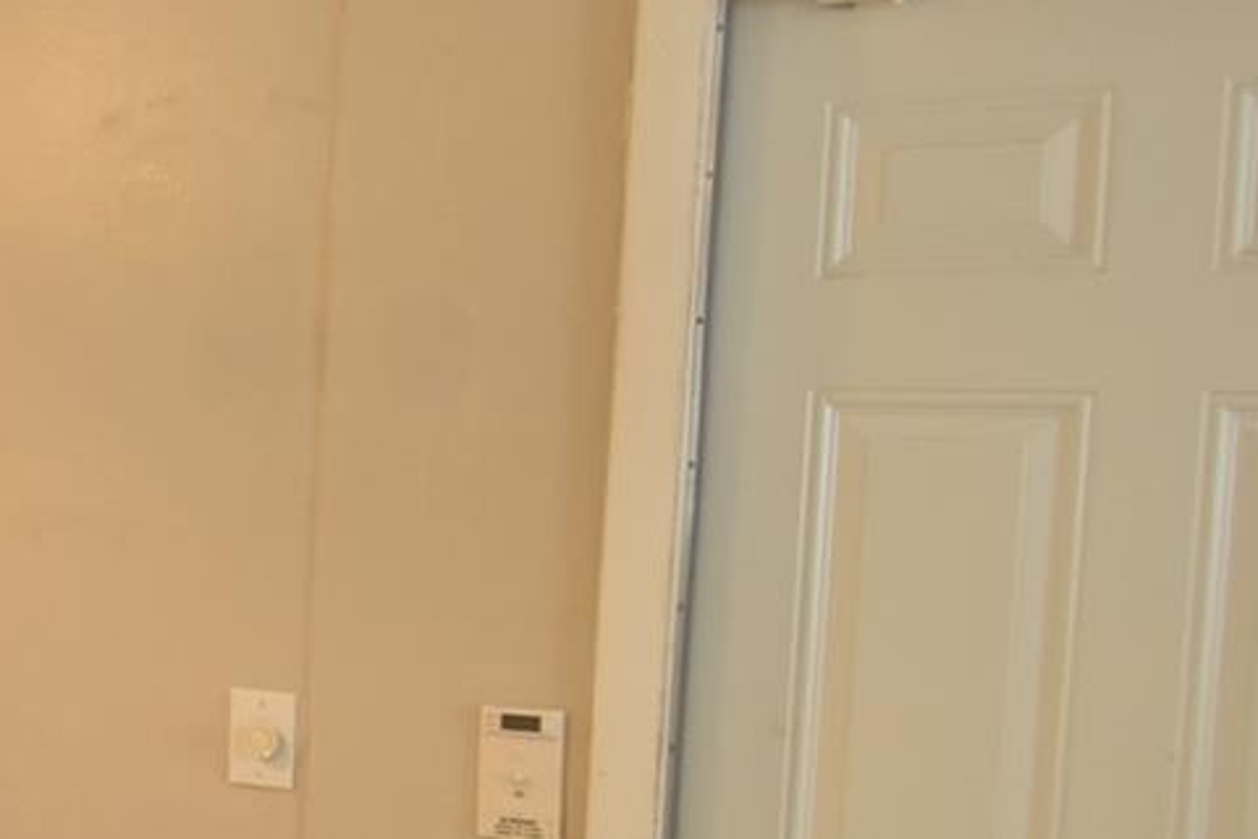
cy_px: 509
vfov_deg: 26.9
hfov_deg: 28.3
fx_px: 1747
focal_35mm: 50
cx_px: -566
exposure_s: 1/45
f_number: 3.5
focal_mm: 10
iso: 800
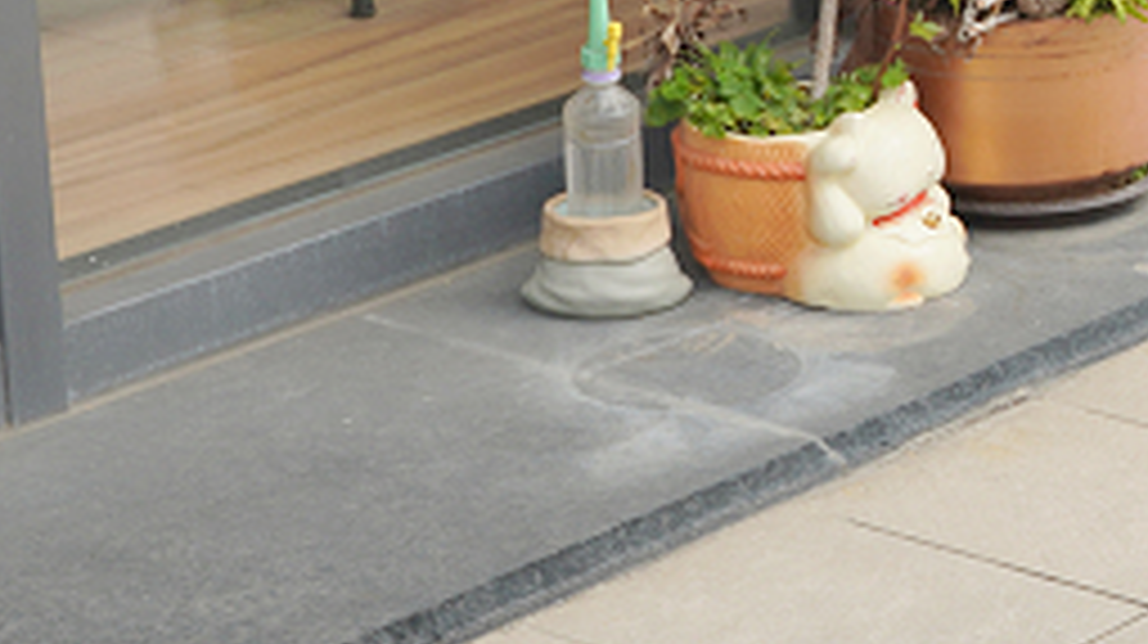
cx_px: 1751
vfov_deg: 7.6
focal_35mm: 158
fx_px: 4806
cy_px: -113
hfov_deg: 12.9
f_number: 4
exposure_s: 1/160
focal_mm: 32
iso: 125
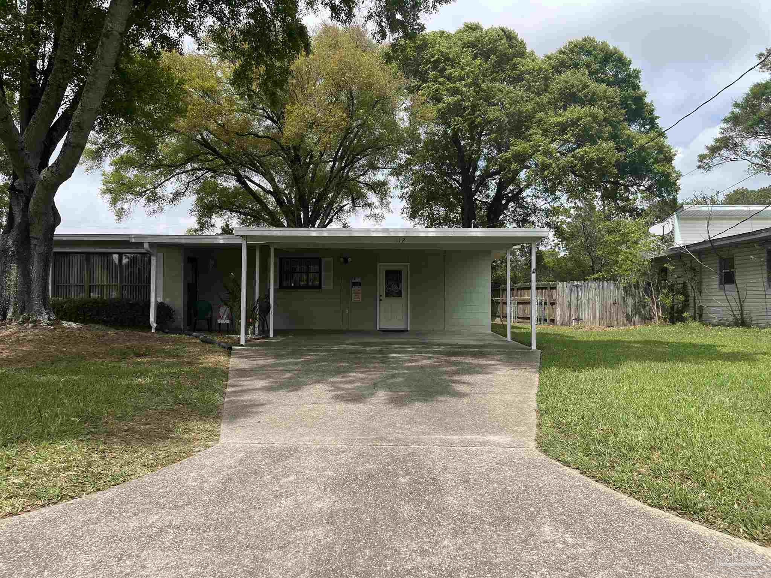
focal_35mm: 26
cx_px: 386
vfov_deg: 53.1
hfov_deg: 67.3
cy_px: 289
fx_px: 579
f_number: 1.6
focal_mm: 5.1
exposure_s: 1/2632
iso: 50
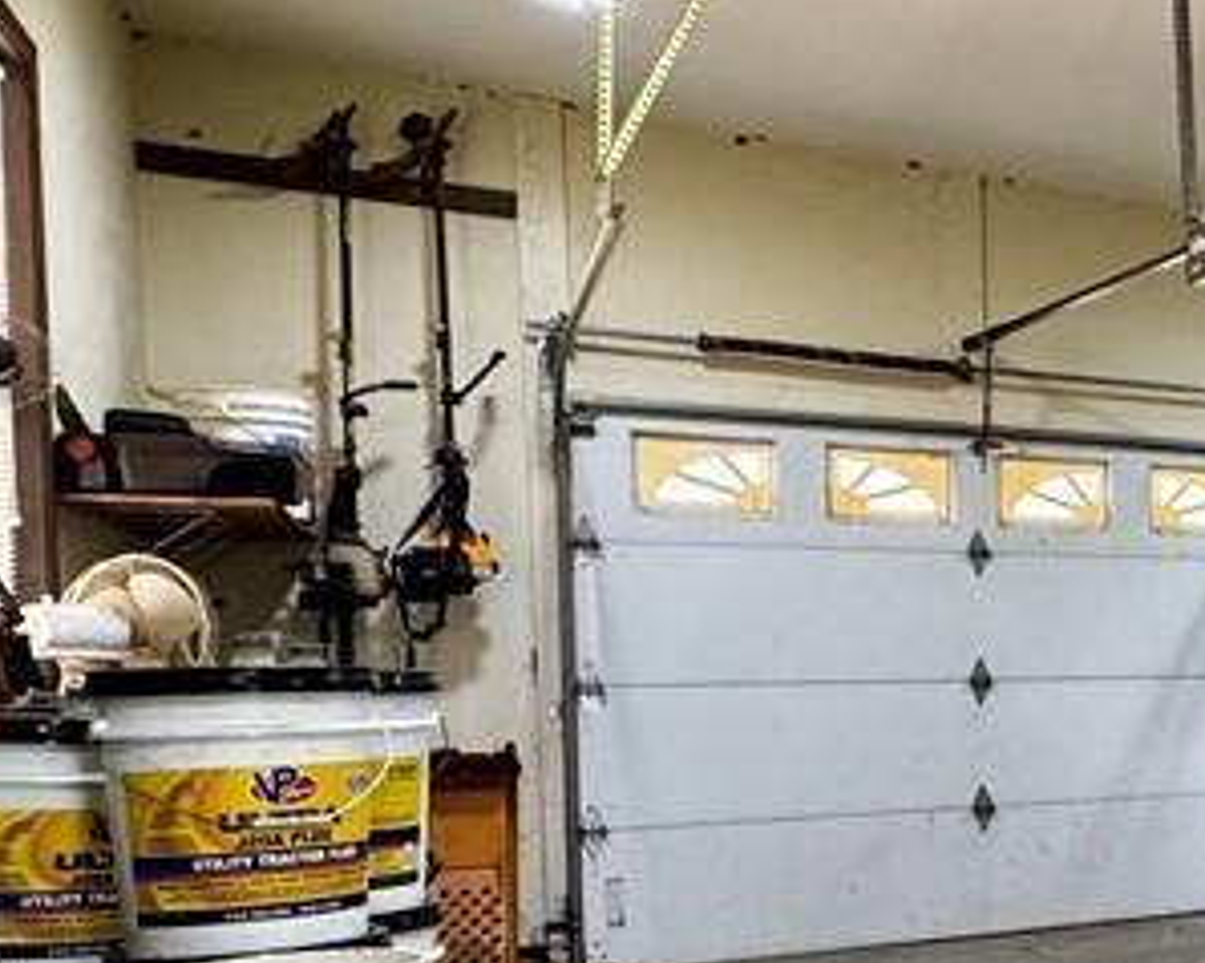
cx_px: 1775
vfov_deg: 31.6
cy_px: 700
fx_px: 1675
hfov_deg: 27.9
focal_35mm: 47
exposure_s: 1/60
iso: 250
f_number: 2.2
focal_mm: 2.22
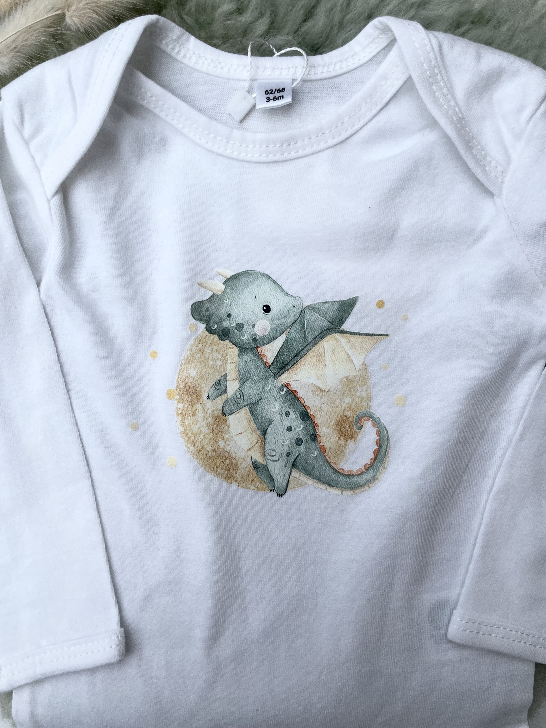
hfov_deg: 53.1
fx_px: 547
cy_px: 364
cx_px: 273
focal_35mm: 26
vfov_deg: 67.3
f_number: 1.6
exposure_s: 1/1135
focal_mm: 4.2
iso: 50
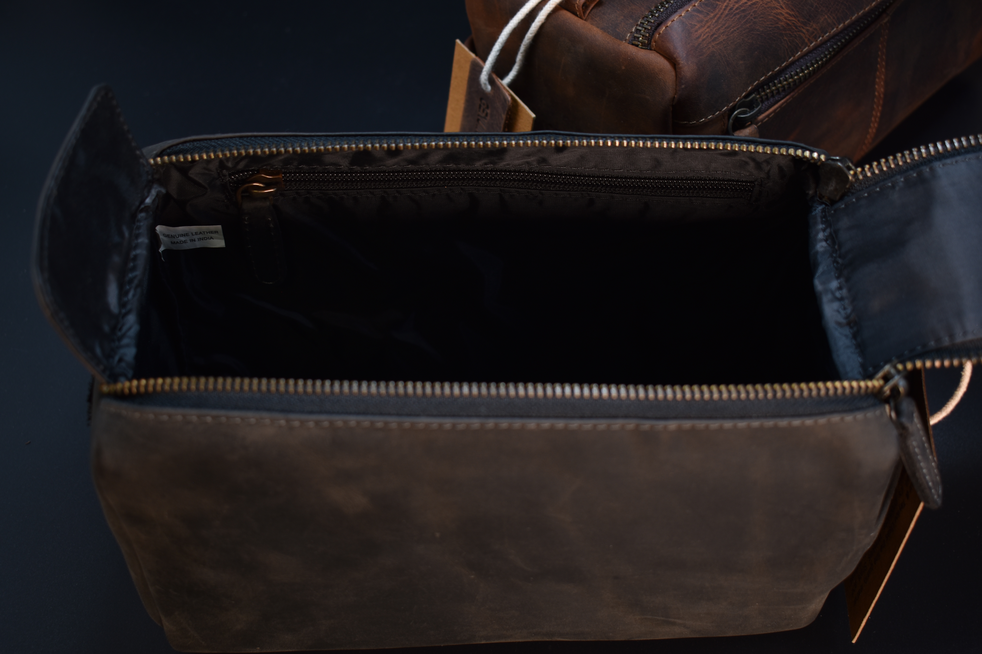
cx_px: 491
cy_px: 327
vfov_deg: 28.1
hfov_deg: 41.1
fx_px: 1309
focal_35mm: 48
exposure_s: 1/13
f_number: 4.5
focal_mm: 32
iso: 100
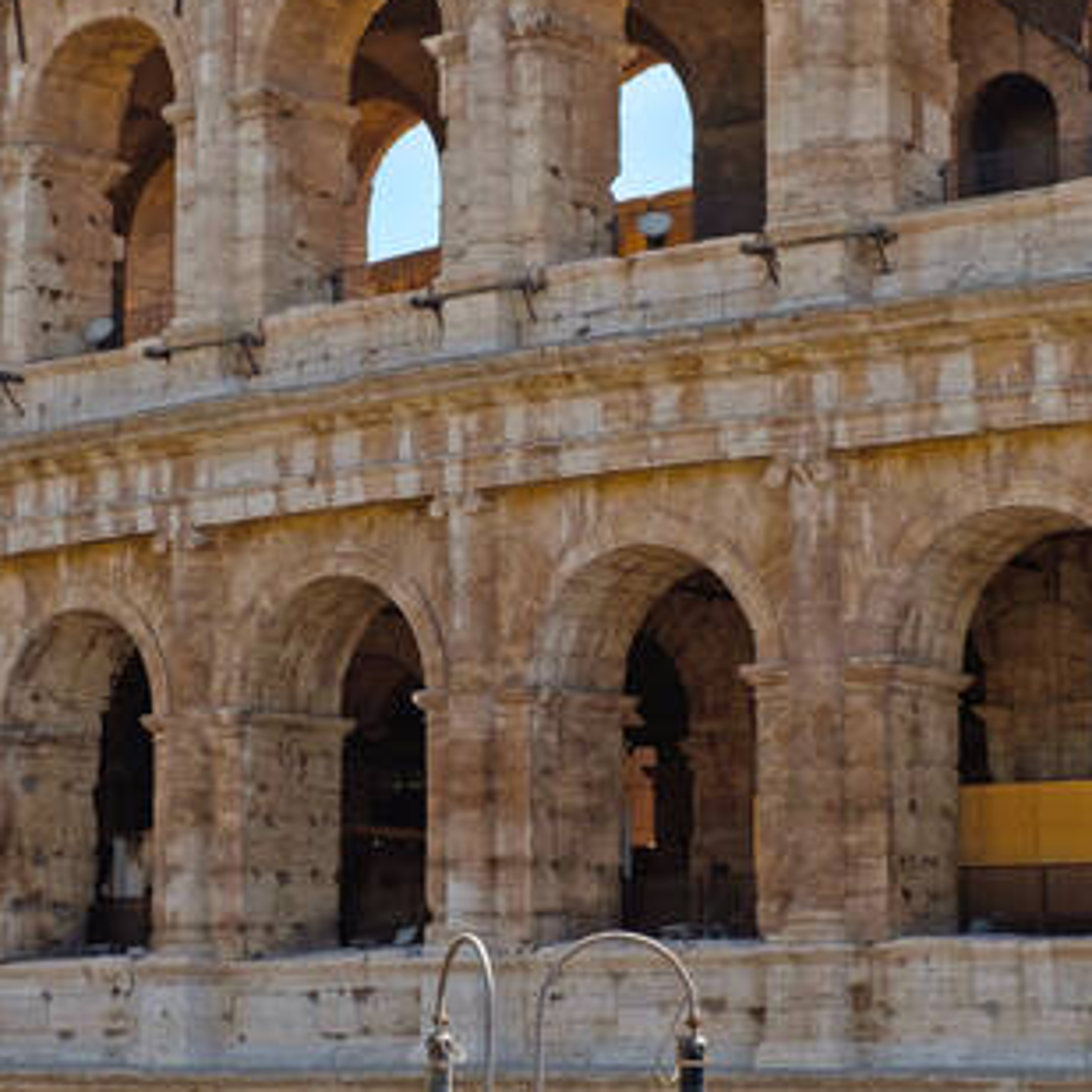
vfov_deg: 18.3
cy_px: 610
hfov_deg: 18.3
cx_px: 534
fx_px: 3391
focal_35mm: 95
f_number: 5.6
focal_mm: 18
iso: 200
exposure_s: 1/350
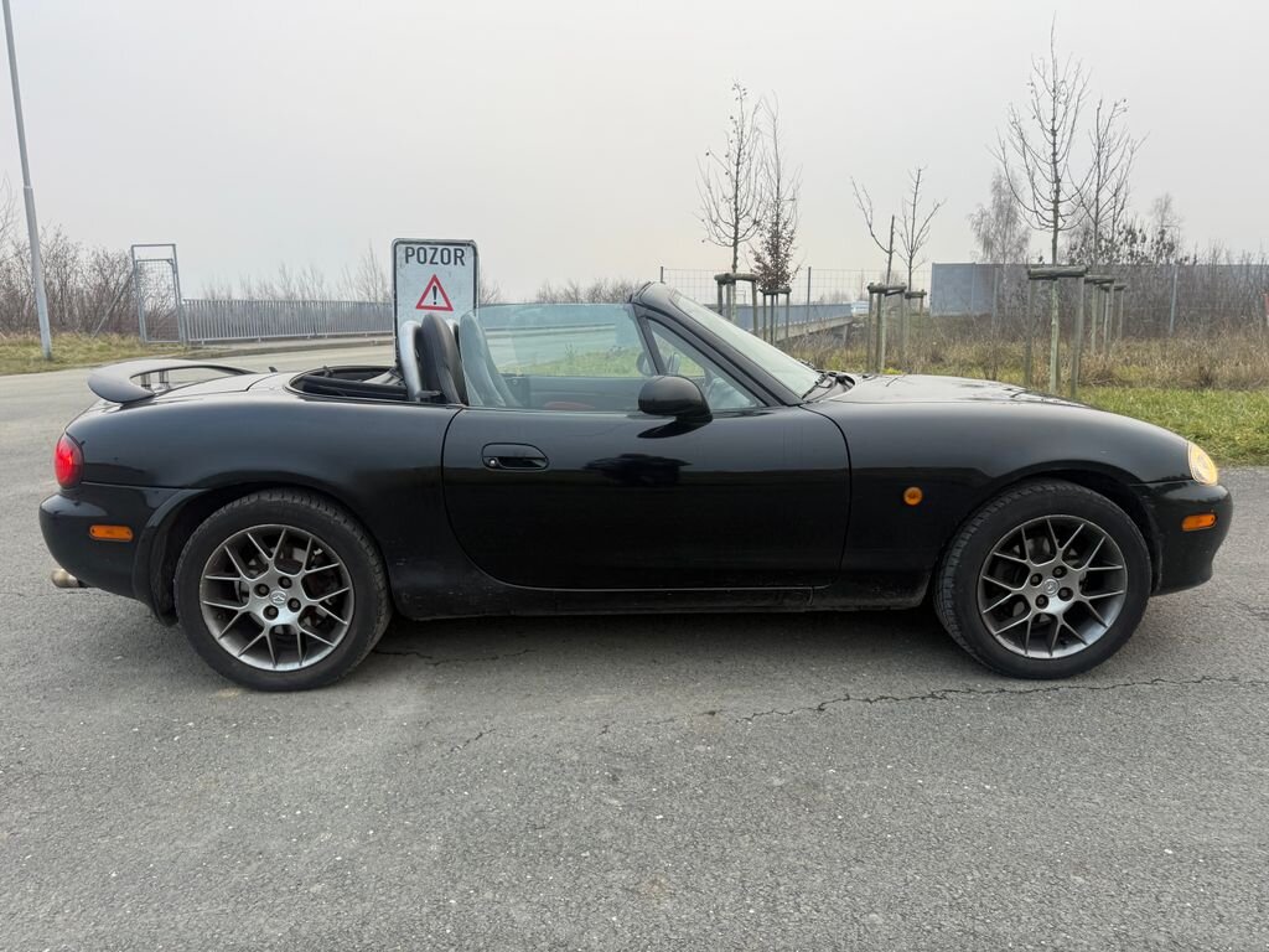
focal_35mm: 24
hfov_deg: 71.6
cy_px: 476
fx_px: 880
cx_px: 634
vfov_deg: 56.8
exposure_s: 1/150
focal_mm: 6.76
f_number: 1.78
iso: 64
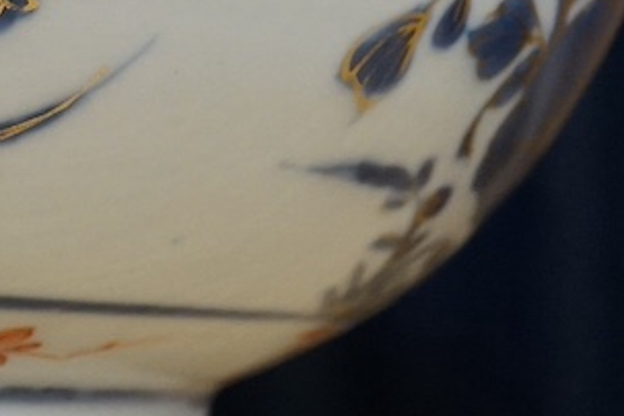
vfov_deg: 8.1
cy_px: -148
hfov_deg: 11.9
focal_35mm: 167
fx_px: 2894
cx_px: -256
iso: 1600
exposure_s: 1/80
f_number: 10
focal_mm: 30
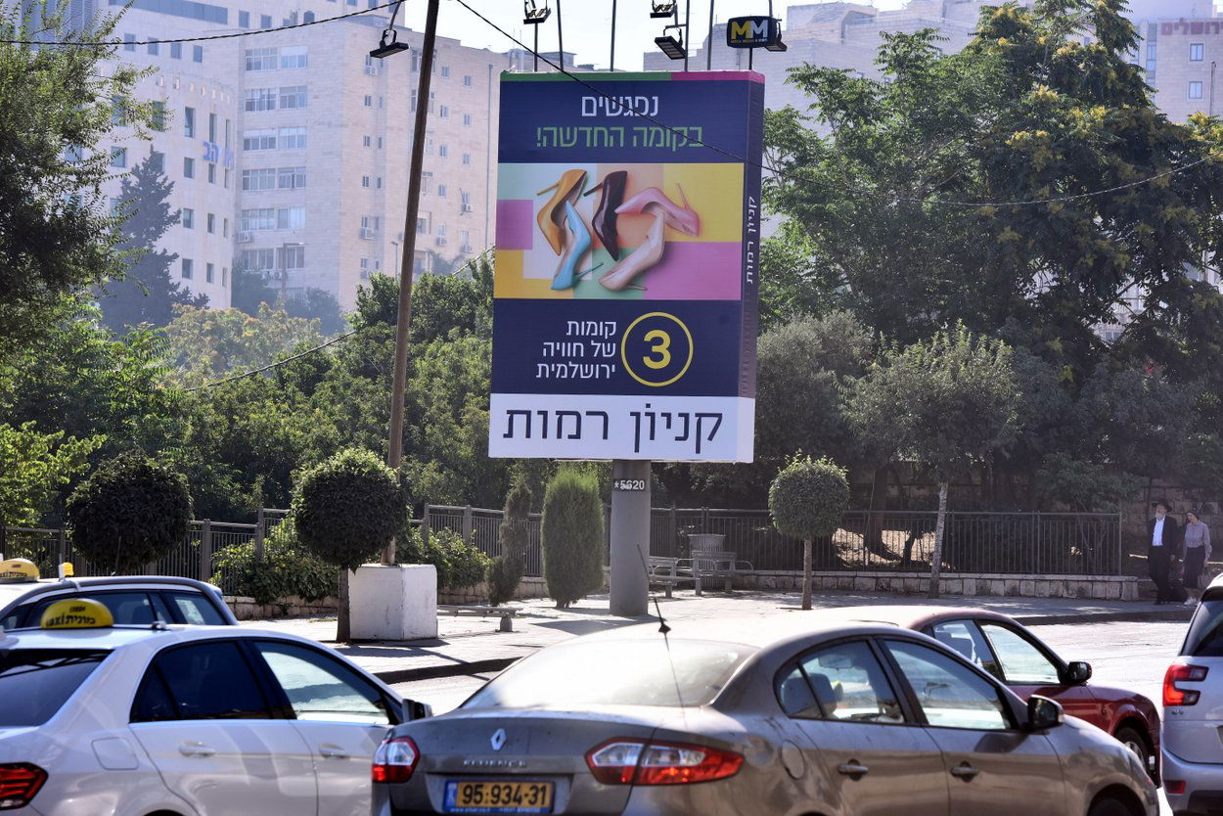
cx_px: 612
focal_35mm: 135
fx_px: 4587
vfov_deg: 10.2
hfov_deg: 15.2
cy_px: 408
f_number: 8
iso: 400
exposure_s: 1/640
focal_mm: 135
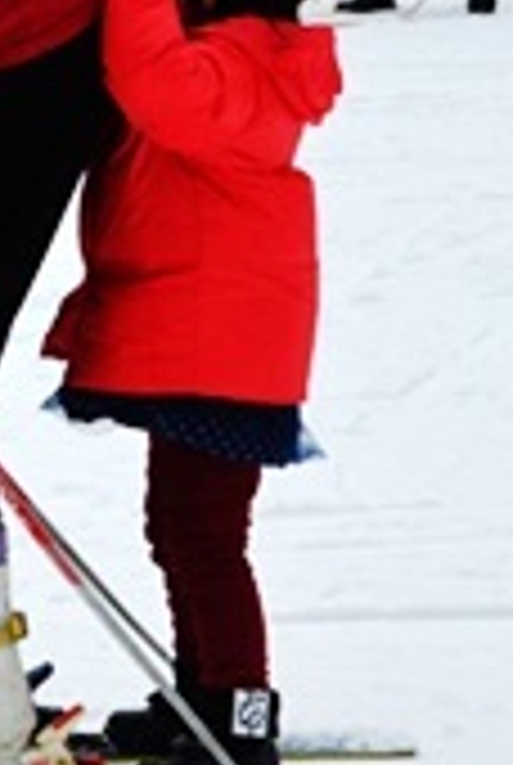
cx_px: -468
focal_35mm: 211
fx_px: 4492
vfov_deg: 9.7
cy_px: 158
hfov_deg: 6.4
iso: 140
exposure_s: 1/250
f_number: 8
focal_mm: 40
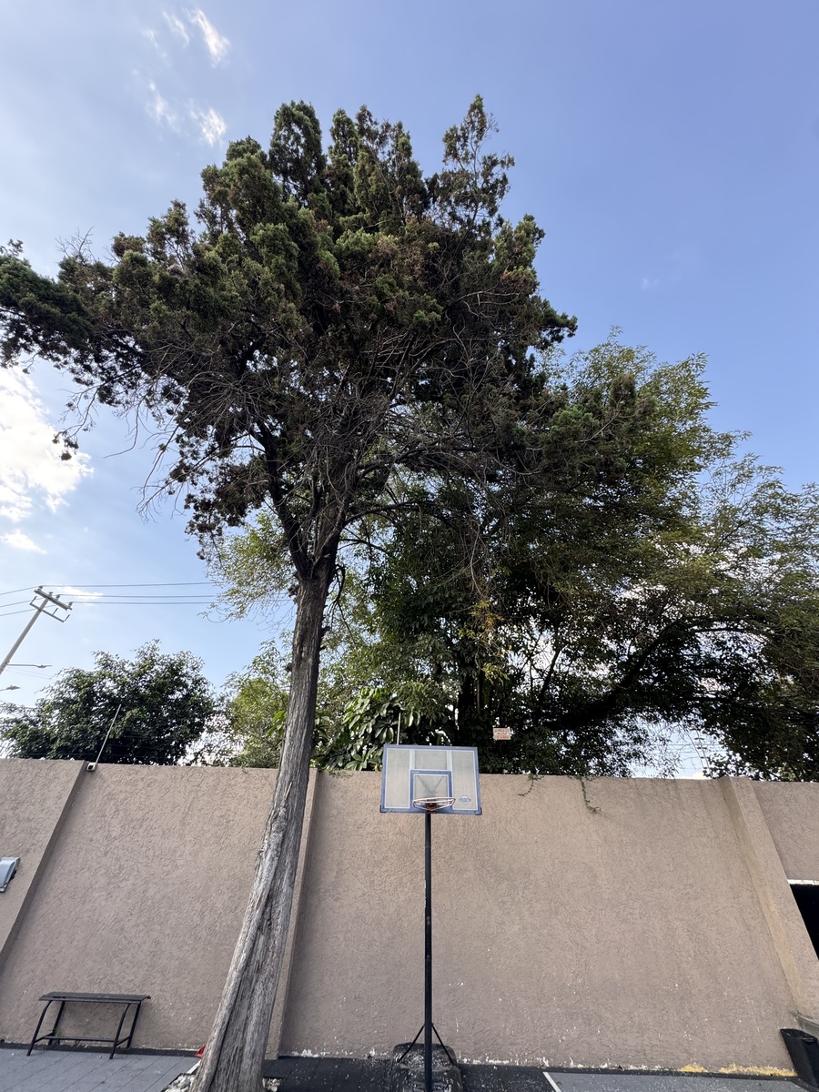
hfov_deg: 85.7
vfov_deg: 102.1
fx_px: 442
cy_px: 546
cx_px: 410
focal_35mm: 14
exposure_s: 1/132
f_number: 2.2
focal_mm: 2.22
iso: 40
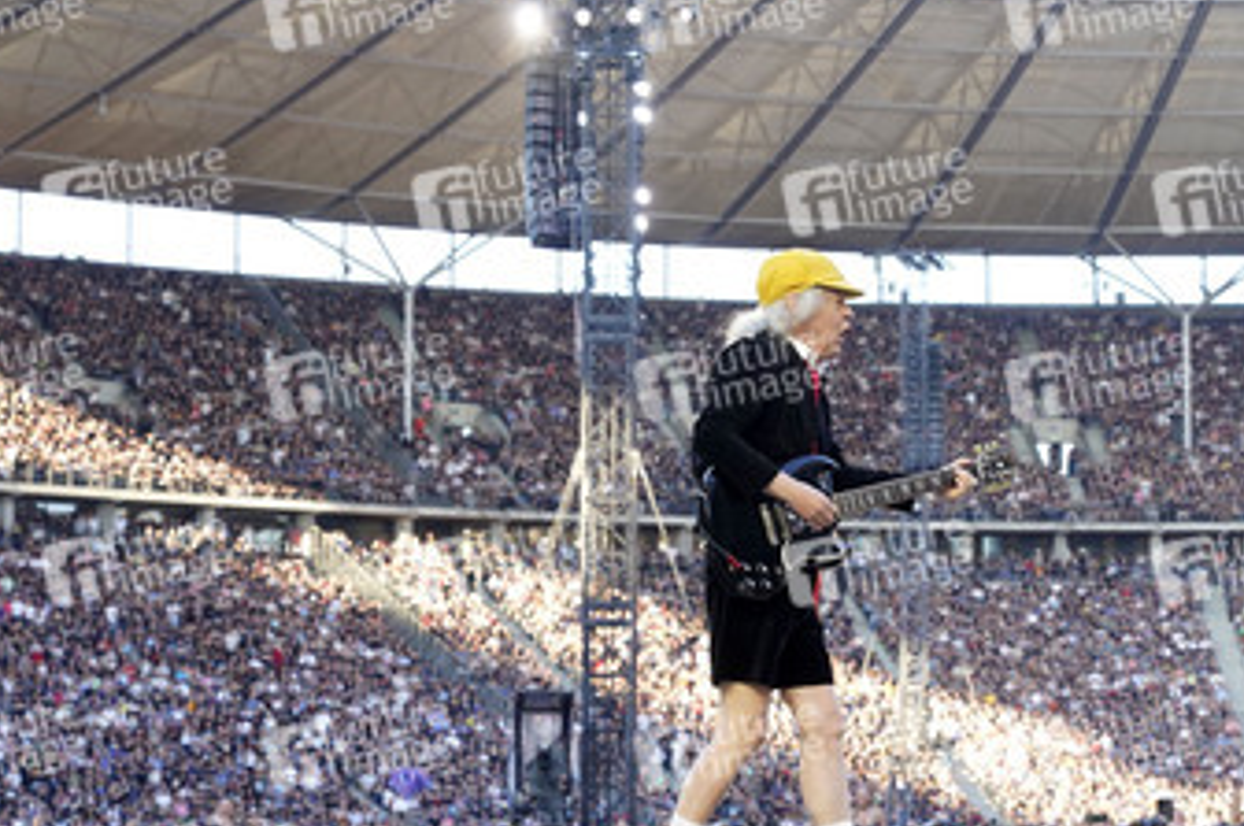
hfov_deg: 24.7
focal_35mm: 82
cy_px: 470
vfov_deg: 16.6
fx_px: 2829
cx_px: 779
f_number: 5
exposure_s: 1/400
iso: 1600
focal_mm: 61
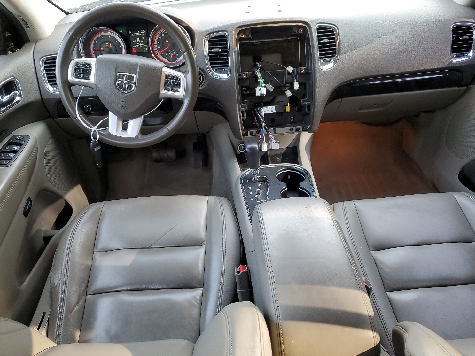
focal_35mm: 28
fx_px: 384
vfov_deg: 49.7
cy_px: 184
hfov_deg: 63.5
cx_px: 237
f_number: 1.5
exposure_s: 1/120
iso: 65
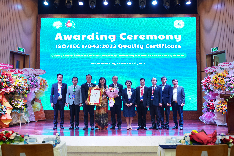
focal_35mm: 38
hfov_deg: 50.7
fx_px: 247
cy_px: 78
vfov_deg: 35.1
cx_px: 117
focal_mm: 38
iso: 800
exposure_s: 1/200
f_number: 3.2
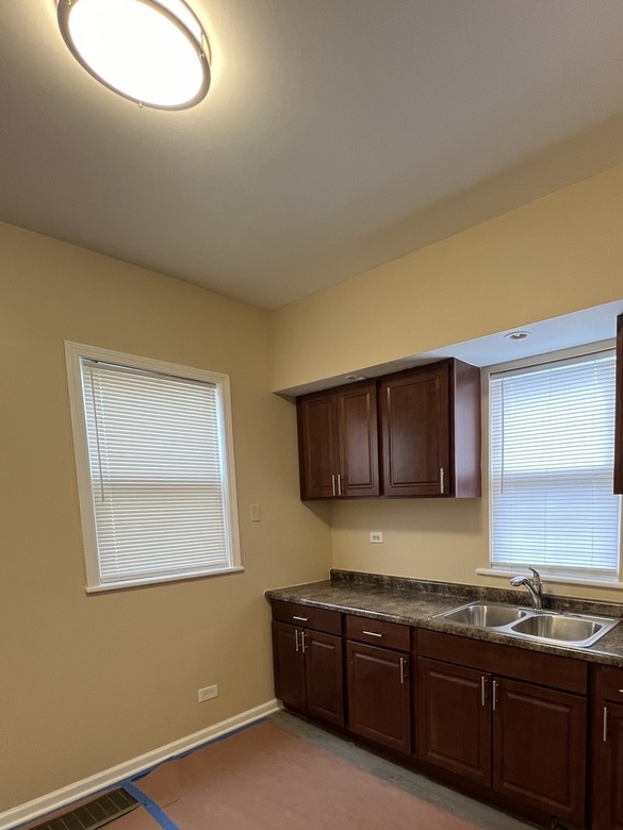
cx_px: 409
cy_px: 546
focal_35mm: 18
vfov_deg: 85.0
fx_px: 432
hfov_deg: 69.8
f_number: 1.8
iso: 200
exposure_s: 1/60
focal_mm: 1.57
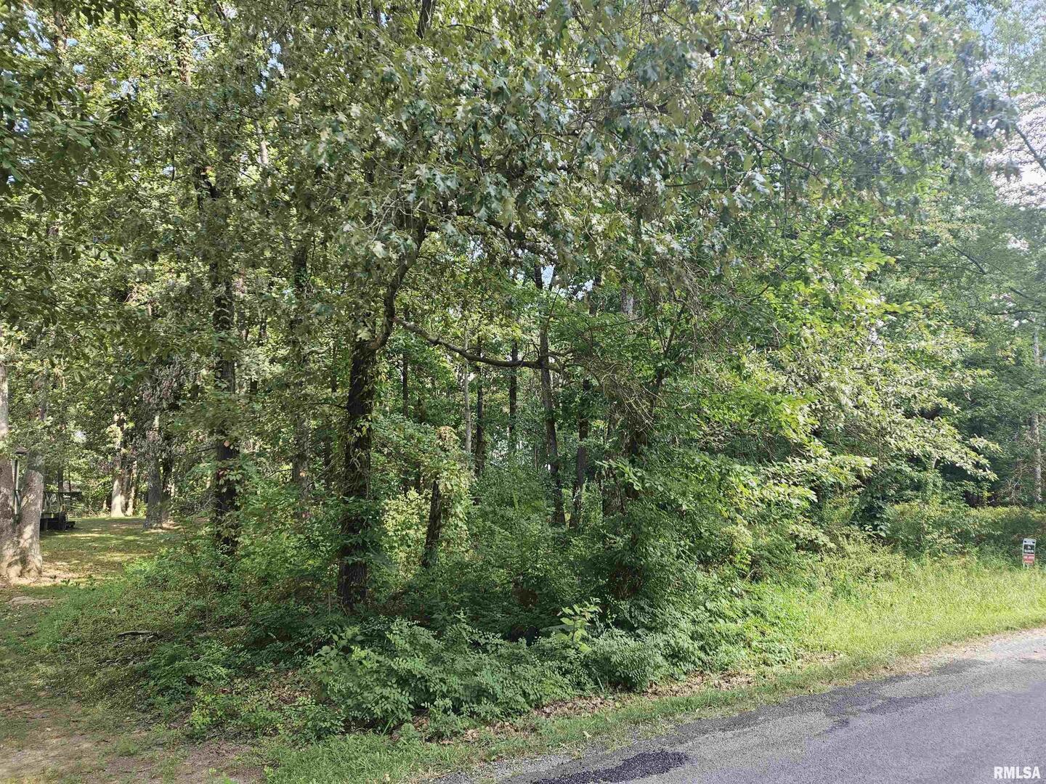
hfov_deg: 73.9
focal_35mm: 23
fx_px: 695
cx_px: 523
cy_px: 392
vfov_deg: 58.9
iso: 40
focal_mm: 5.4
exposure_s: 1/180
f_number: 1.8
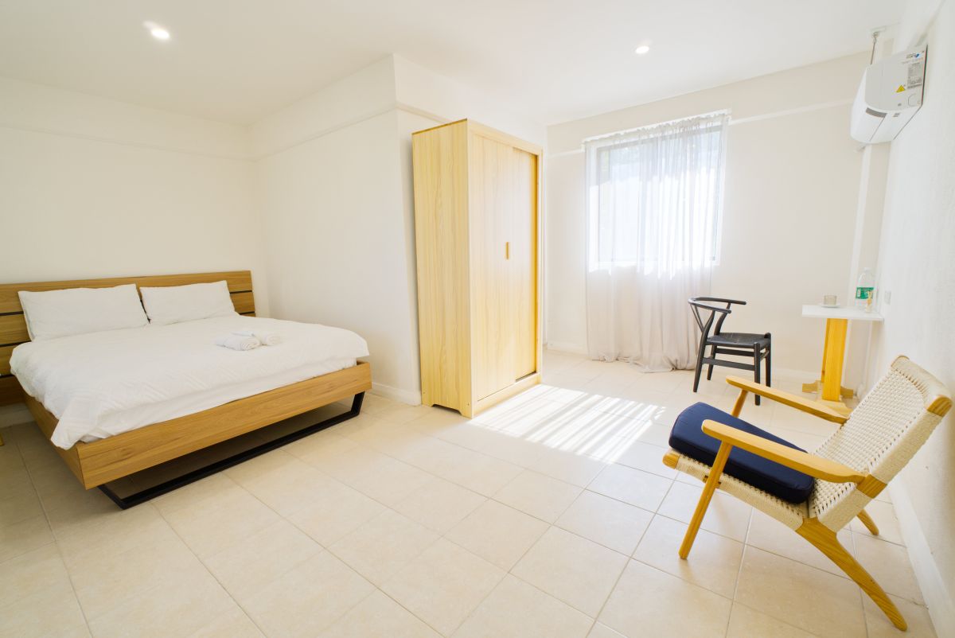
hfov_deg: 100.3
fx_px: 398
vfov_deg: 77.4
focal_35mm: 15
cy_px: 319
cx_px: 478
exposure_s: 1/40
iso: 100
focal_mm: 10
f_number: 6.3
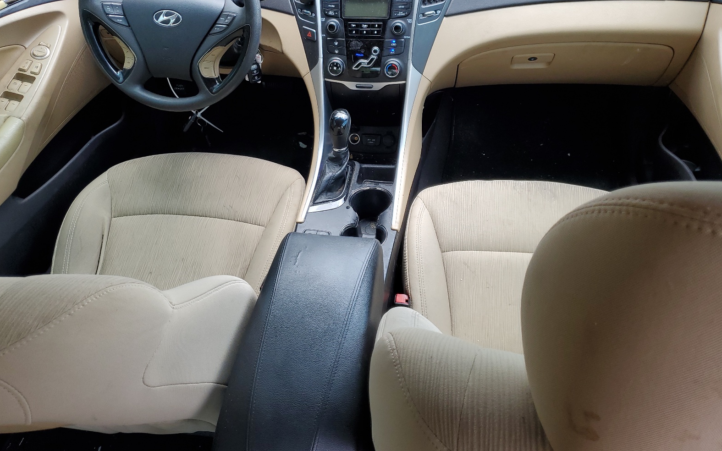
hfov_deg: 66.5
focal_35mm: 28
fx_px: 551
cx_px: 360
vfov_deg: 44.3
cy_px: 183
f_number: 1.5
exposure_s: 1/120
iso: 55
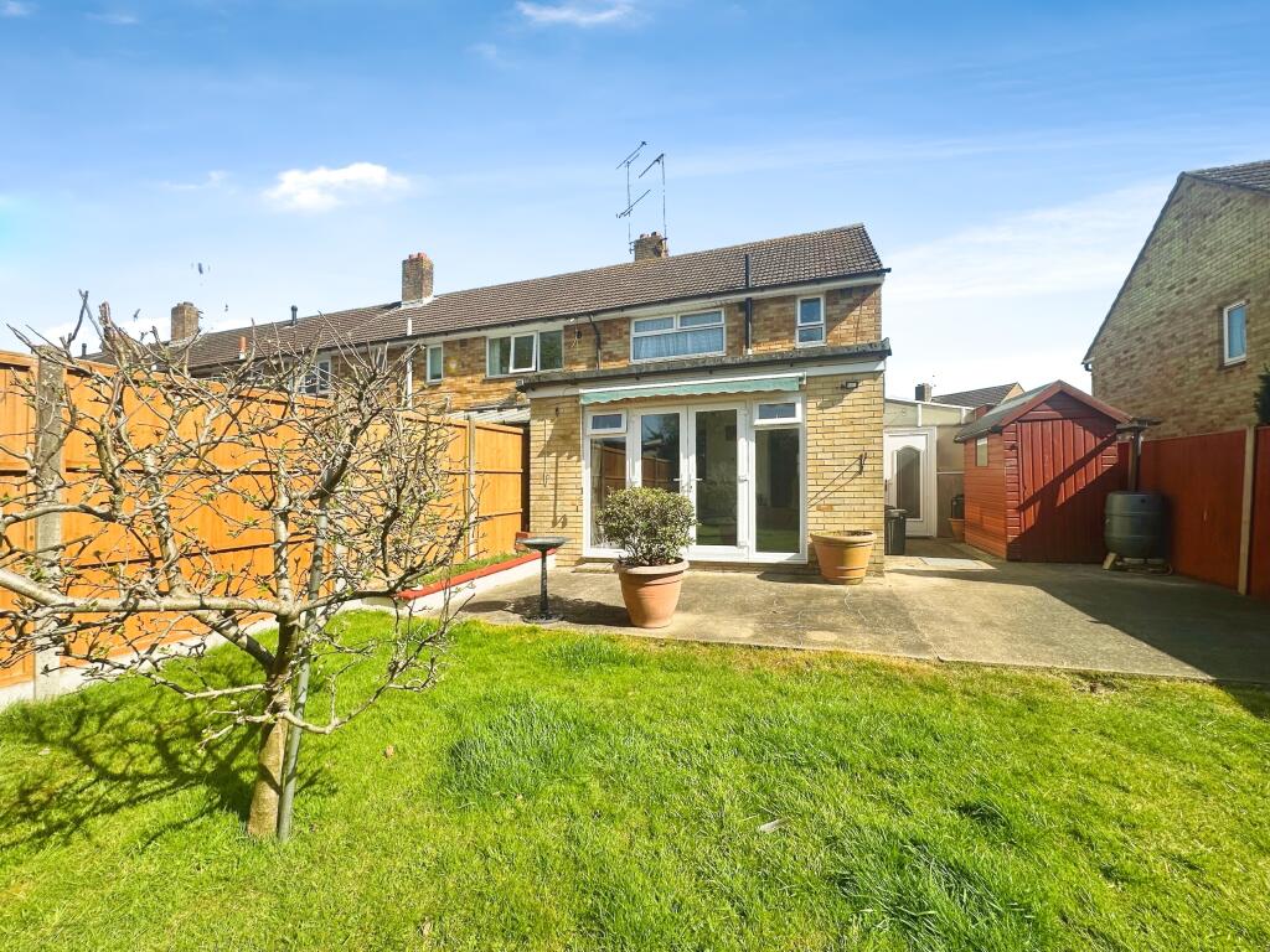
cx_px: 635
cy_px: 476
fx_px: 514
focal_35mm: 14
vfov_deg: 85.7
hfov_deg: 102.1
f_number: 2.2
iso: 40
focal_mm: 2.22
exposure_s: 1/1276
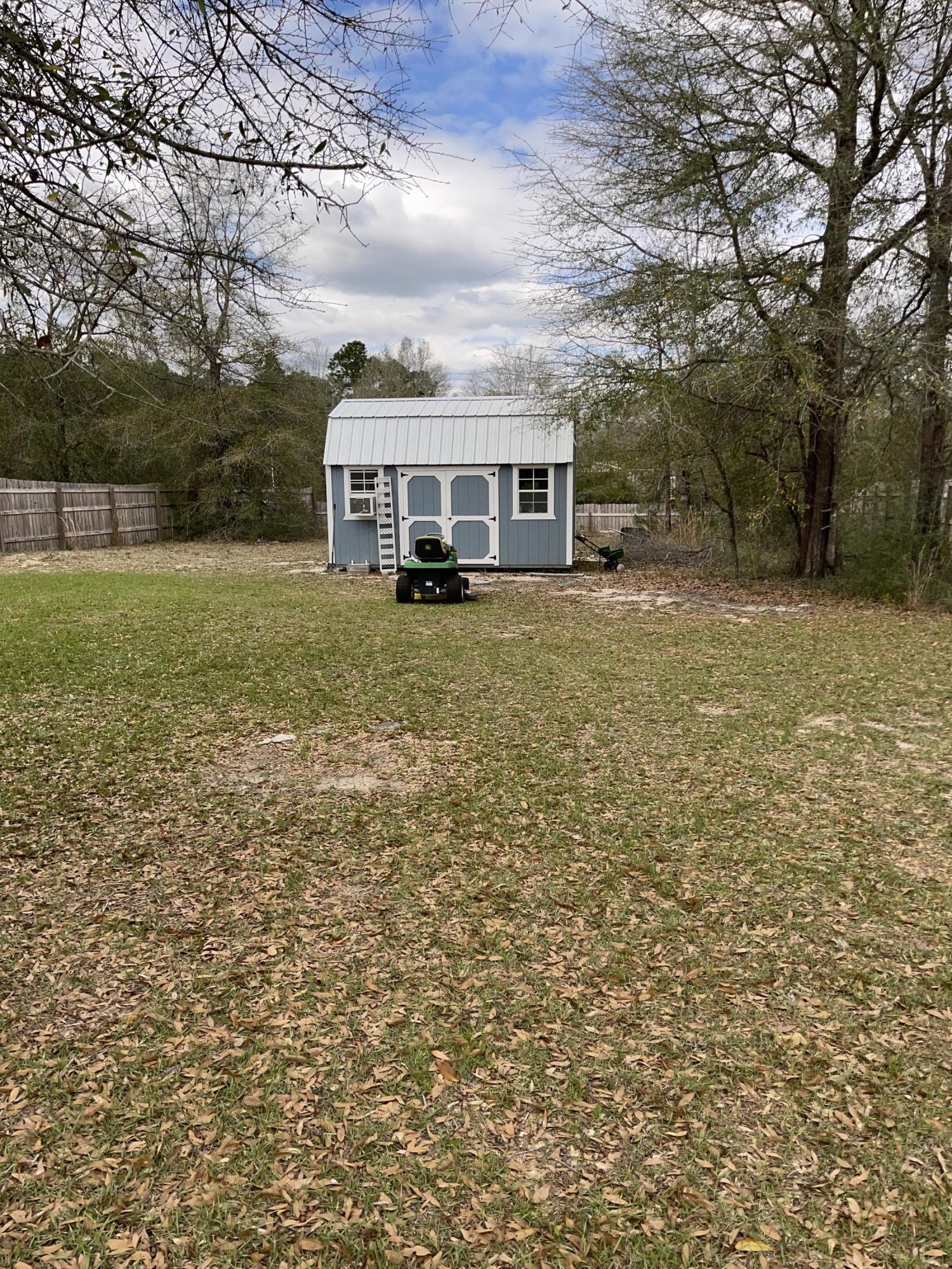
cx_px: 476
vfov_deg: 67.3
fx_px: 953
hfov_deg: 53.1
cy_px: 634
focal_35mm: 26
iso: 32
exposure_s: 1/3257
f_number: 1.6
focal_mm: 5.1
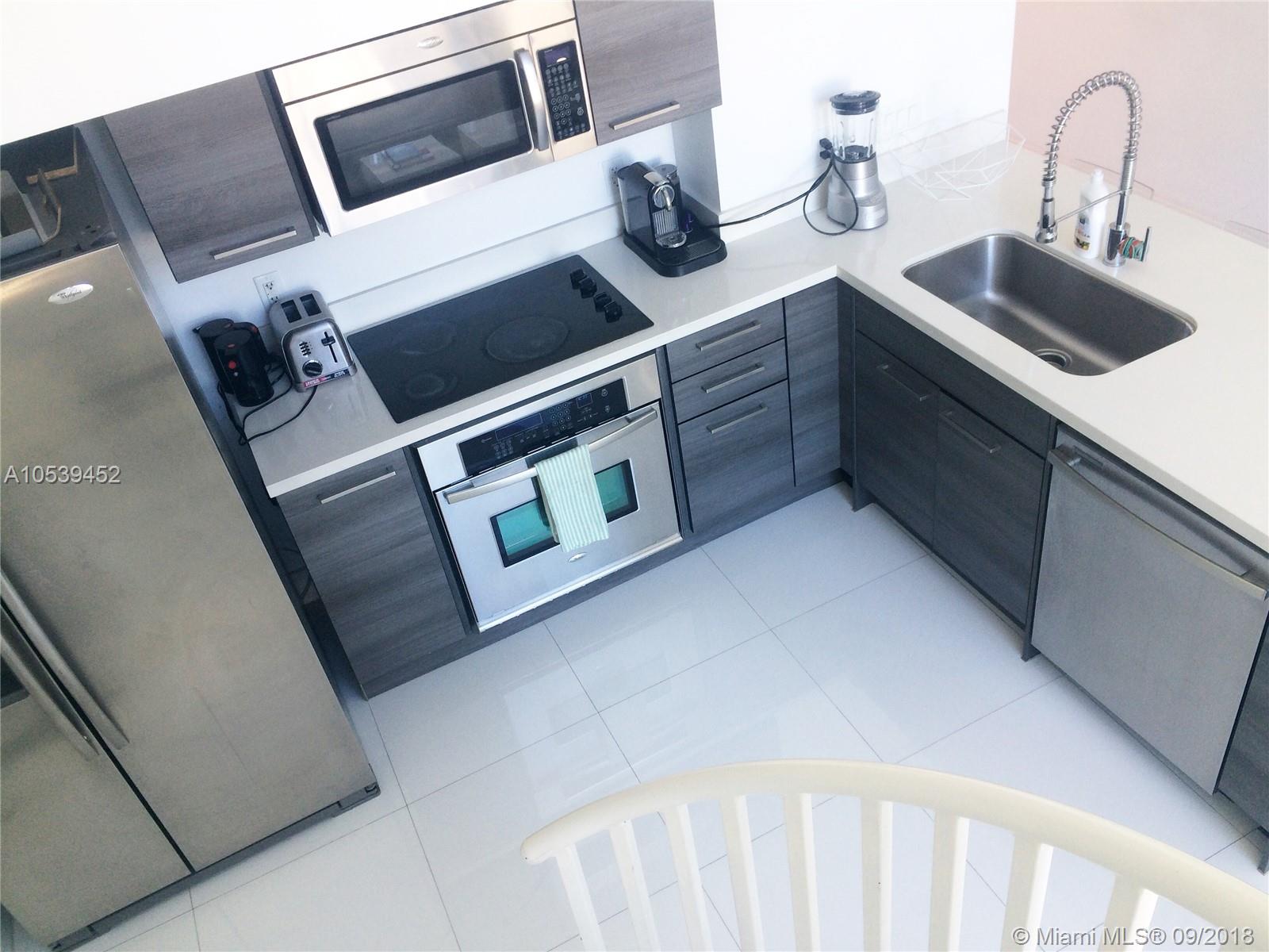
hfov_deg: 61.7
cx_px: 634
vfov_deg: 48.2
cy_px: 476
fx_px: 1063
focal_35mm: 29
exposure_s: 1/60
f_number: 2.2
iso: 50
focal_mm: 4.15
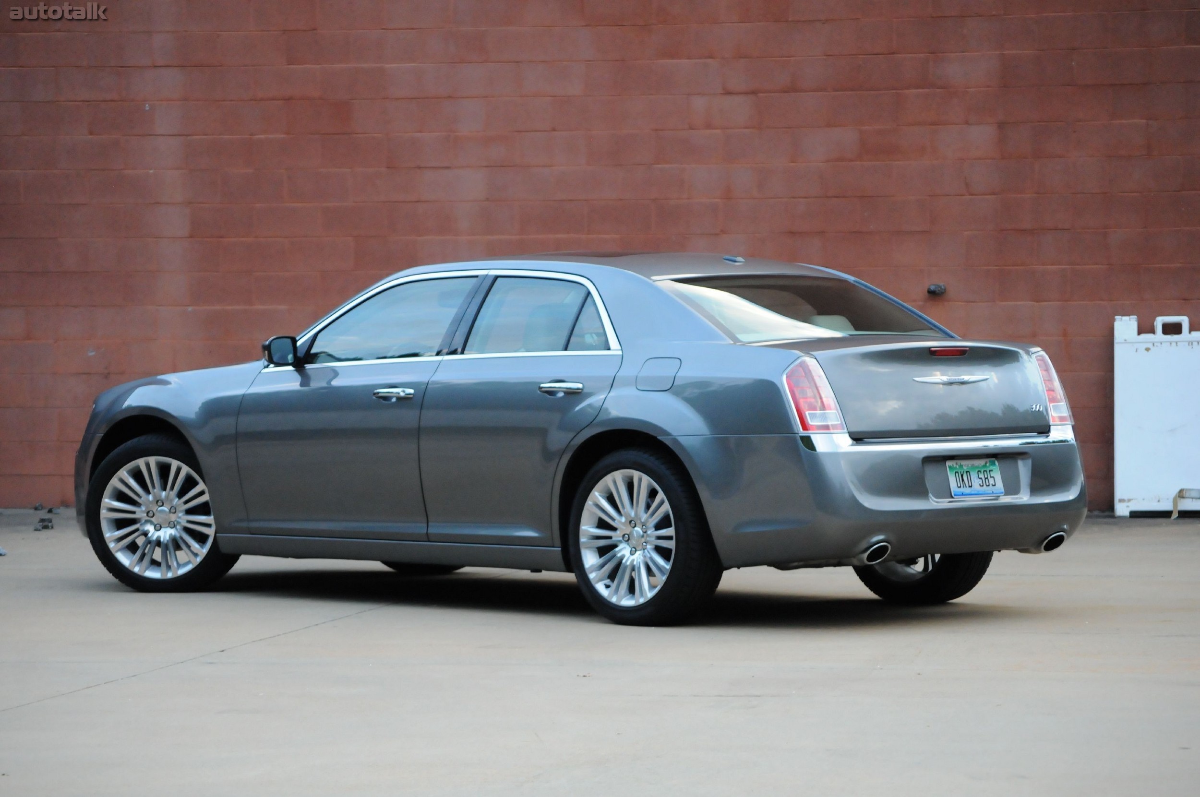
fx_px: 4495
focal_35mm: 135
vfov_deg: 10.1
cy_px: 398
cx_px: 600
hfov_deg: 15.2
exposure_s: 1/200
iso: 2000
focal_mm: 90
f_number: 5.6
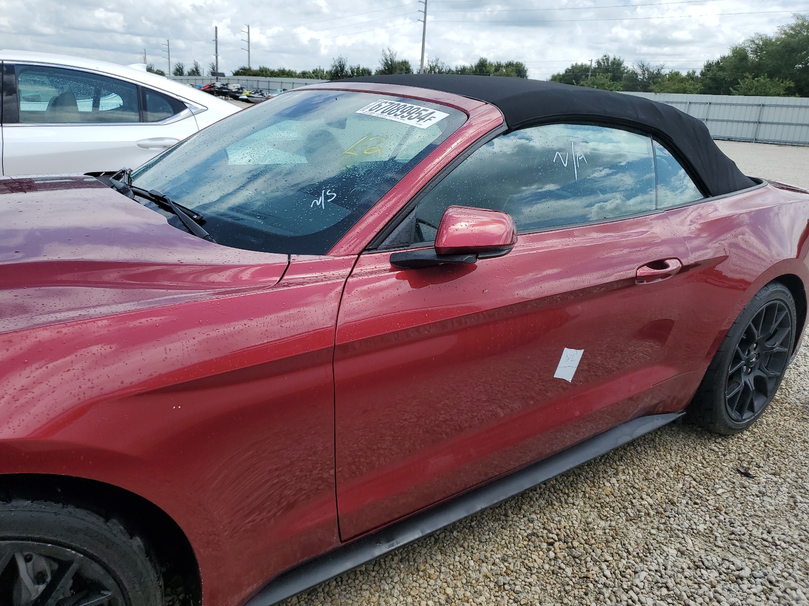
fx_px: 608
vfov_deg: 53.1
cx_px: 404
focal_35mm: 26
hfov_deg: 67.3
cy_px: 303
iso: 50
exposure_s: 1/3333
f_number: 1.5
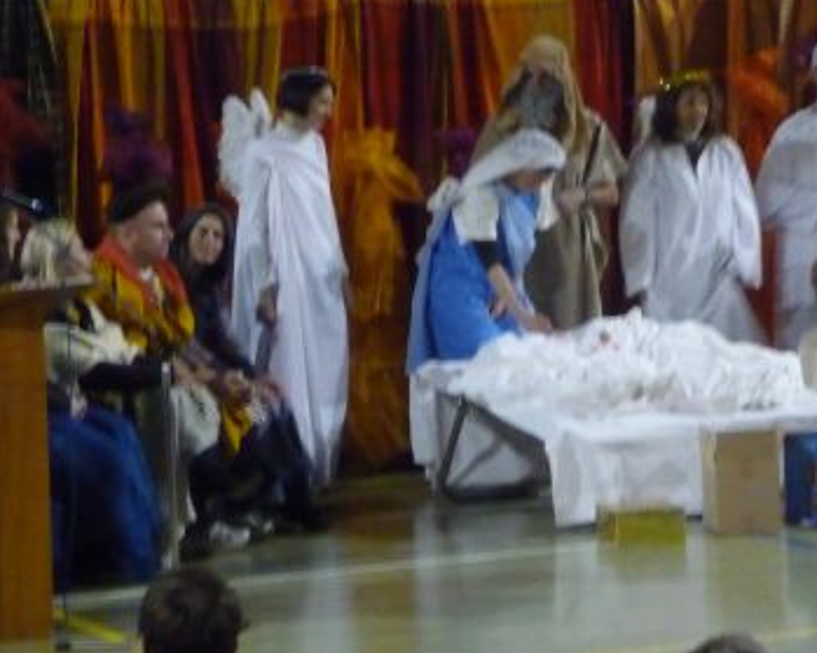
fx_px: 3336
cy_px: 271
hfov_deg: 13.9
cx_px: 665
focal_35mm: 138
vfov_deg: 11.2
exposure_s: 1/8
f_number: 4.6
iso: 800
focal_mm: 13.1
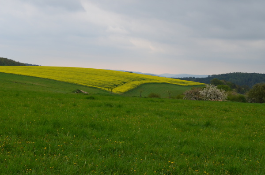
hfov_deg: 33.5
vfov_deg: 22.5
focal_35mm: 60
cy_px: 88
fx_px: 441
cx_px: 132
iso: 400
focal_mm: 40
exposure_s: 1/200
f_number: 10
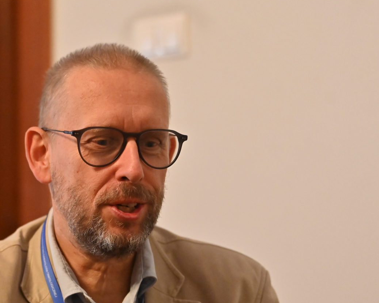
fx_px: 1547
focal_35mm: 138
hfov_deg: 13.9
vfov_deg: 11.2
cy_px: 181
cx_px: 132
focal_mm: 94
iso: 5000
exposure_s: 1/400
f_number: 2.8
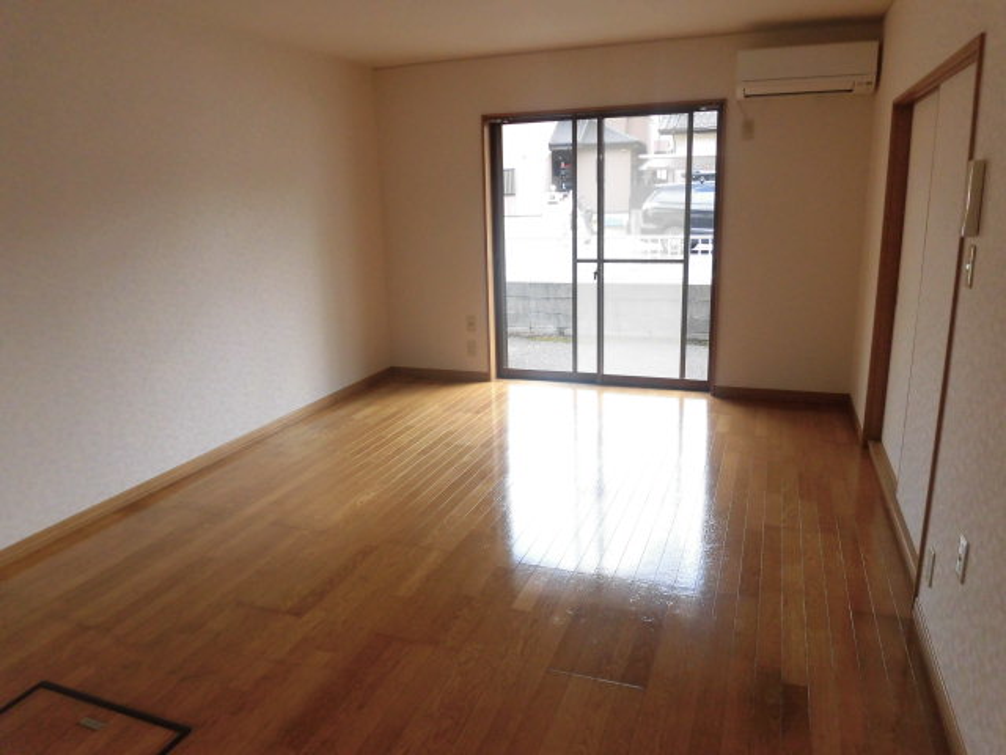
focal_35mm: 24
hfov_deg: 71.6
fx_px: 697
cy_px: 378
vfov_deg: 56.8
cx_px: 503
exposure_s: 1/80
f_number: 3.1
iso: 160
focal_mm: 4.3
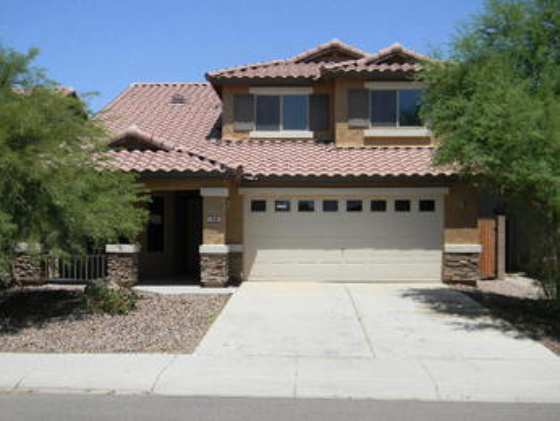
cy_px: 210
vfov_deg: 35.2
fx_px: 664
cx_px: 280
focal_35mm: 41
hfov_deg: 45.7
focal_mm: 7.3
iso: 112
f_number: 7.6
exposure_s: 1/346
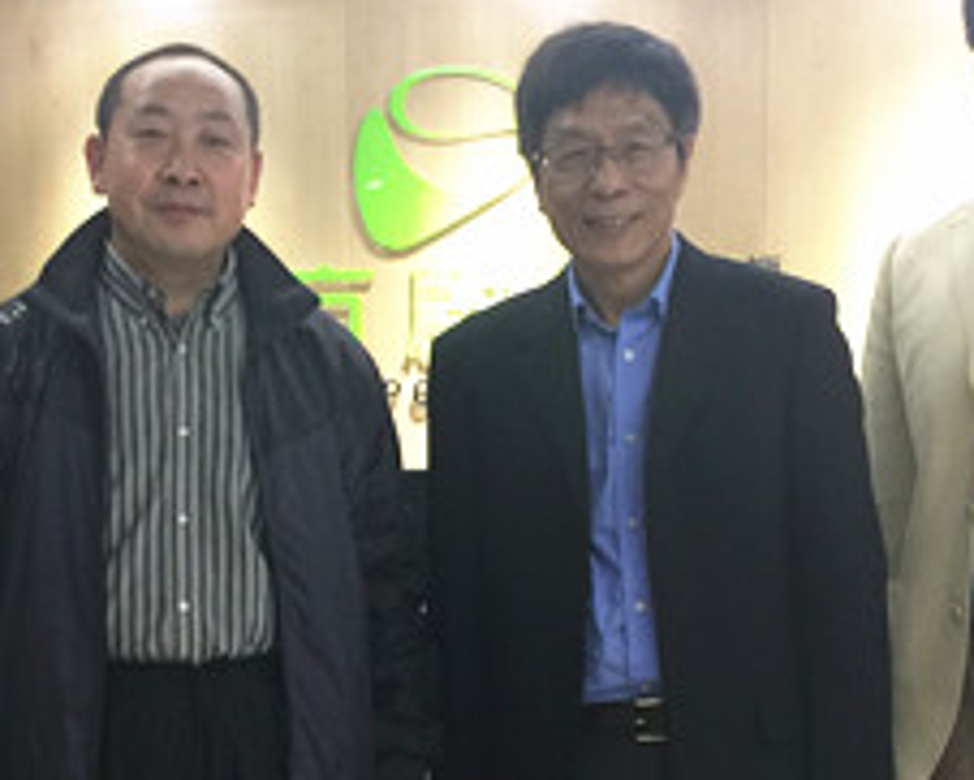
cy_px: 577
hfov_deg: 25.3
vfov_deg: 20.3
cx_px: 358
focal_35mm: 75
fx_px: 2163
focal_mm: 4.15
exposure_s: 1/17
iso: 80
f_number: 2.2
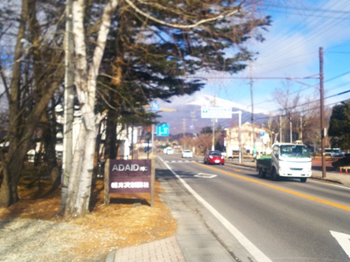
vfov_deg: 35.1
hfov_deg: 45.5
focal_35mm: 41
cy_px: 119
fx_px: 415
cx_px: 210
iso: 20
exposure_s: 1/942
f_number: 1.9
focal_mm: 4.2
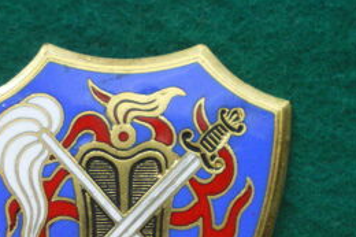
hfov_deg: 27.6
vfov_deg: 18.1
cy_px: 245
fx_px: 721
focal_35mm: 73
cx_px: 123
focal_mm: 6.3
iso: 400
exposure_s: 1/25
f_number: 3.1
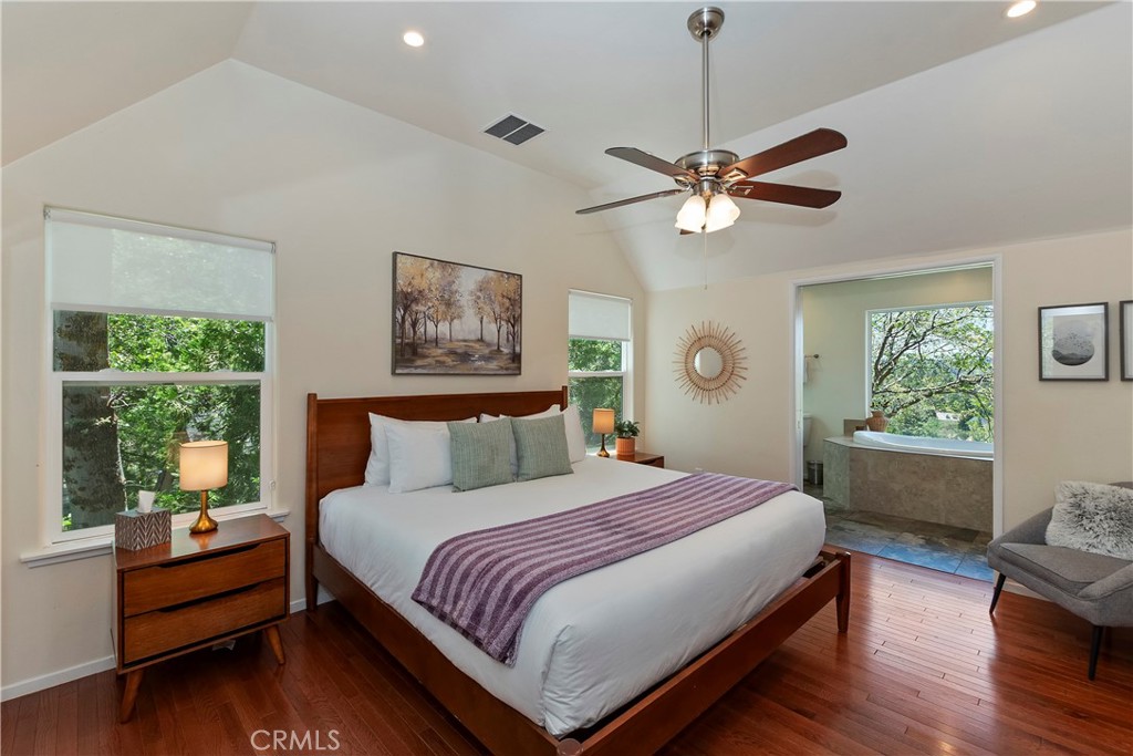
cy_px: 378
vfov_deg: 77.3
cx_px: 566
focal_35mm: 15
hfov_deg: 100.4
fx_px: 472
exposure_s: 1/30
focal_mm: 10
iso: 220
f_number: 8
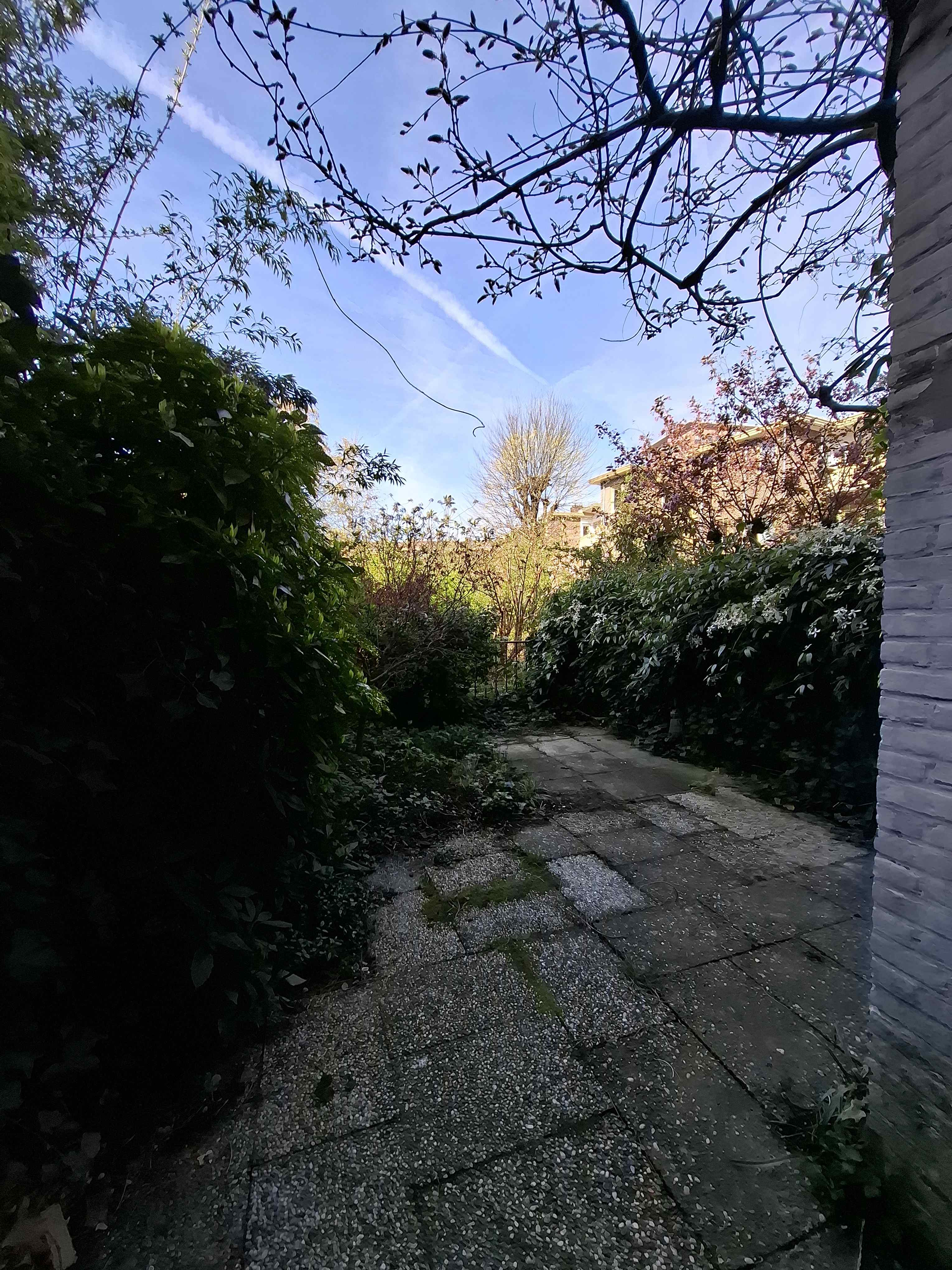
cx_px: 476
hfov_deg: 89.9
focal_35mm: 13
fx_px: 477
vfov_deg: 106.2
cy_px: 635
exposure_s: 1/420
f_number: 2.2
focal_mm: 1.74
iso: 40
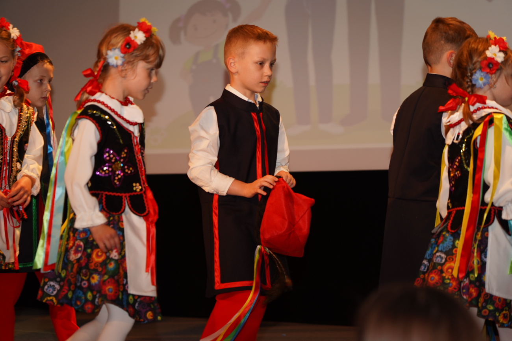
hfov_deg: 20.2
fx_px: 1437
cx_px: 256
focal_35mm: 101
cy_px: 170
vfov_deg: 13.6
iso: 640
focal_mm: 101
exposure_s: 1/100
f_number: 4
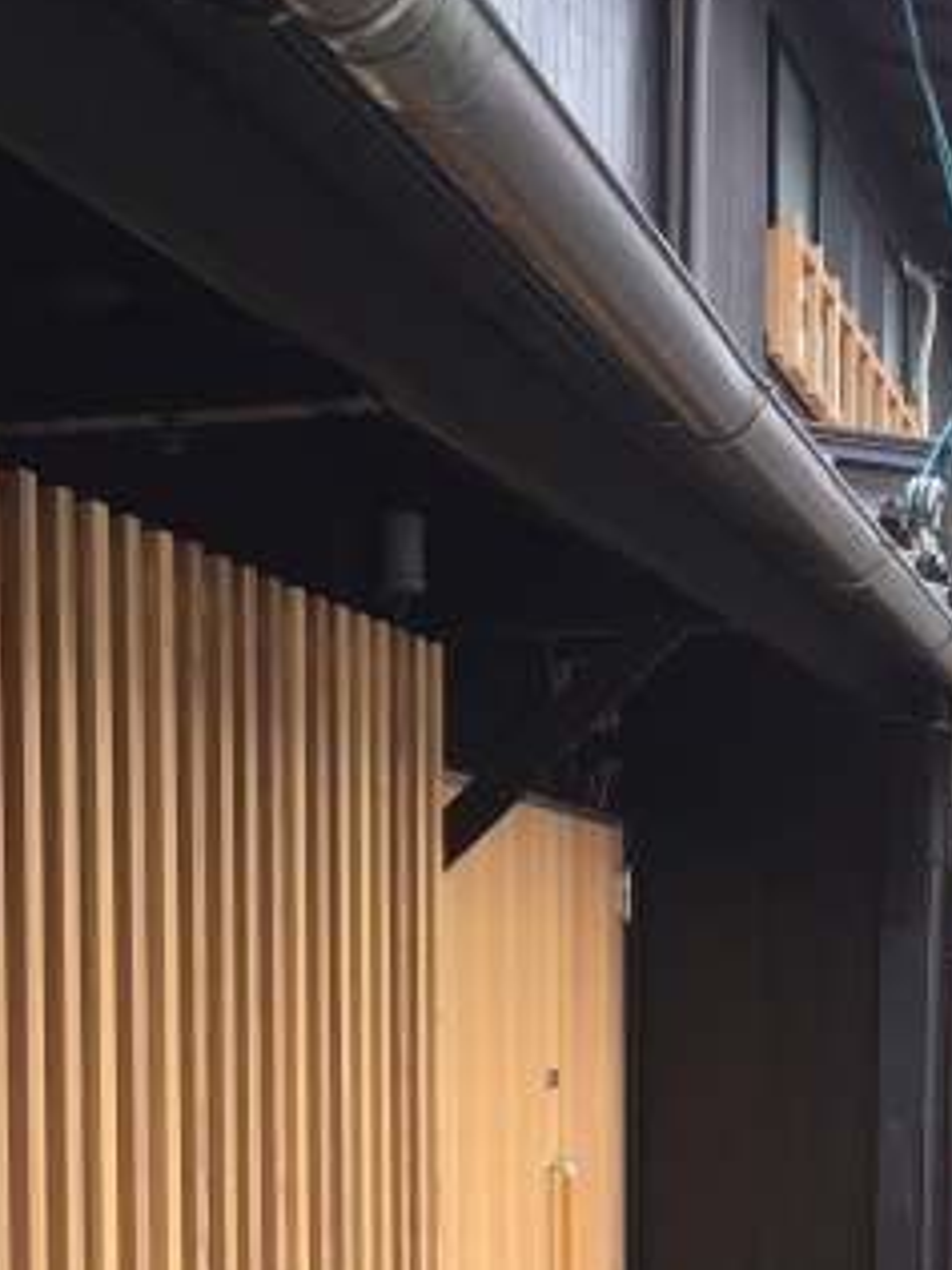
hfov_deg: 29.5
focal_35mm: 49
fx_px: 1797
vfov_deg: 37.3
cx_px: 335
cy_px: 1045
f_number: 2.2
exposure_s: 1/356
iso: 32
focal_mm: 4.15
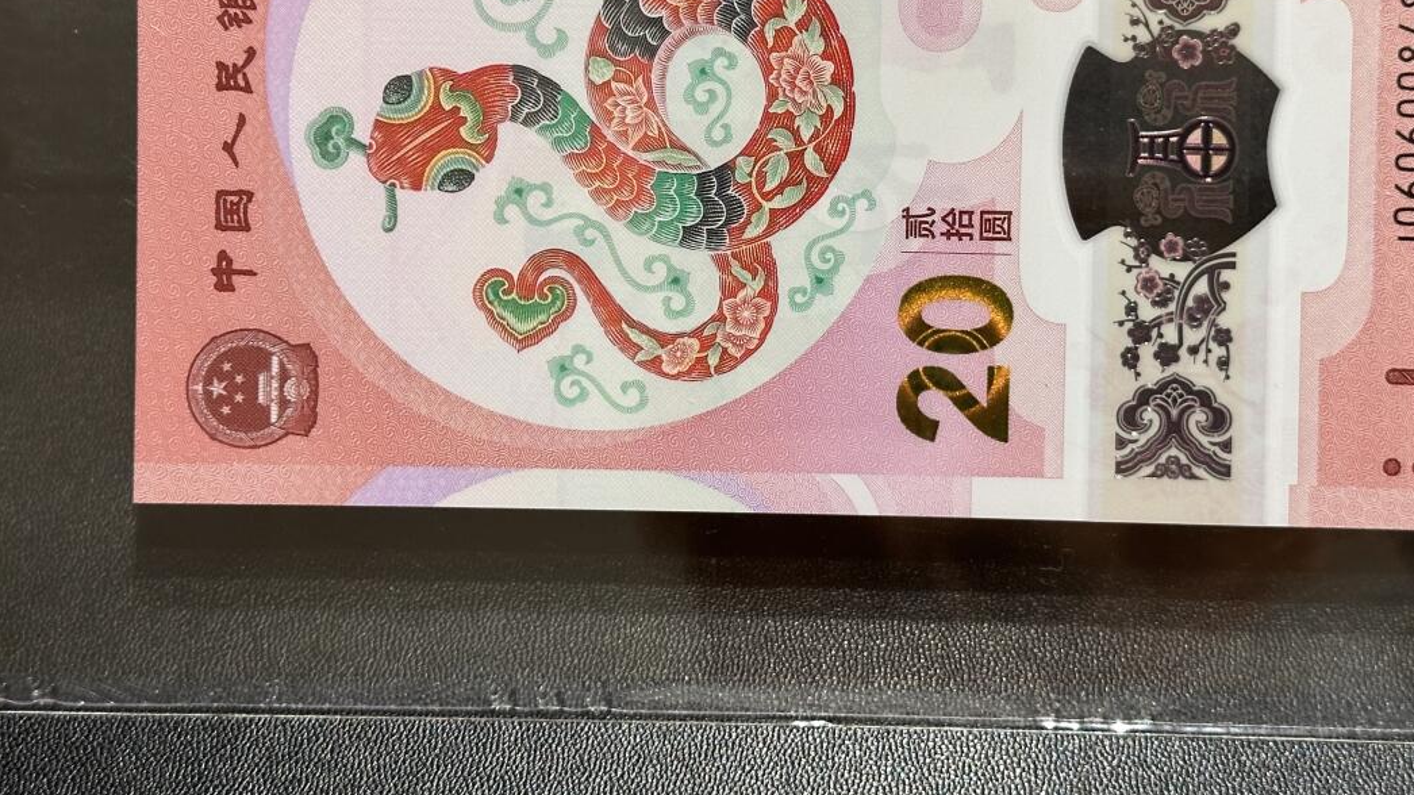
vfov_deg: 17.1
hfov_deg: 30.1
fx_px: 2624
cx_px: 856
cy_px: 173
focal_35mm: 70
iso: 125
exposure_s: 1/50
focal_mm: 6.86
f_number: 1.78
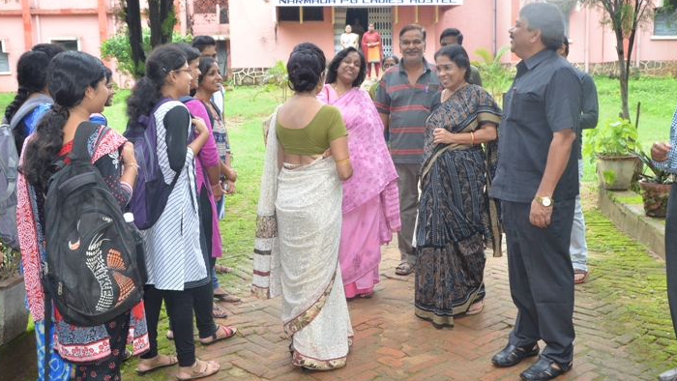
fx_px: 772
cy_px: 184
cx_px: 362
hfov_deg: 47.3
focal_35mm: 43
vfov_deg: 27.7
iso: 640
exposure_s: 1/125
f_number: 8
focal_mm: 24
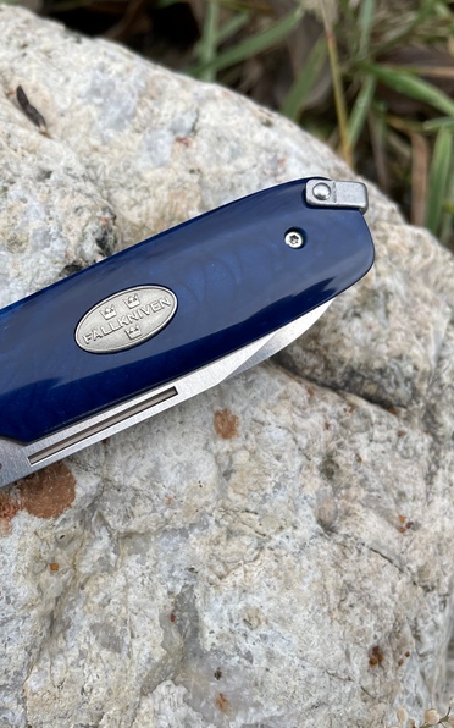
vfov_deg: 52.8
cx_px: 29
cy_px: 363
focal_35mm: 37
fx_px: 733
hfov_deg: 32.4
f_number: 1.6
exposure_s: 1/413
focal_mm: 4.2
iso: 32
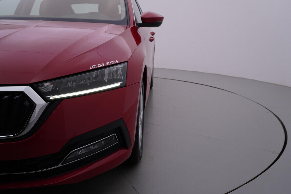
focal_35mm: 36
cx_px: 146
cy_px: 97
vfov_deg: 36.9
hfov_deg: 53.1
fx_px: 291
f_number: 4.5
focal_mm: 24
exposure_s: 1/125
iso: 125
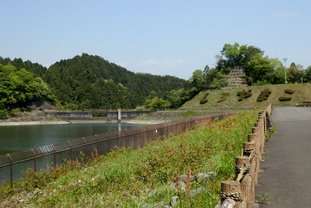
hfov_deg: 33.4
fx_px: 518
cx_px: 156
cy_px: 94
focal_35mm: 60
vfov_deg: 22.6
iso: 80
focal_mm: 10
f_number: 4.5
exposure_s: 1/400
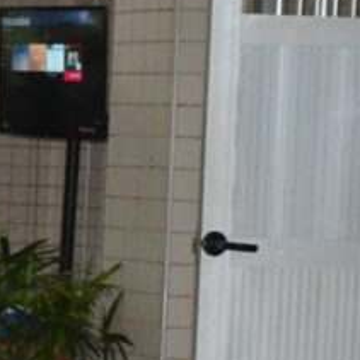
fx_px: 3140
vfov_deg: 6.5
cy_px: 438
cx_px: -427
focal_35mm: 267
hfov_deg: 6.3
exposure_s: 1/60
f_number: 3.8
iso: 1100
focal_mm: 23
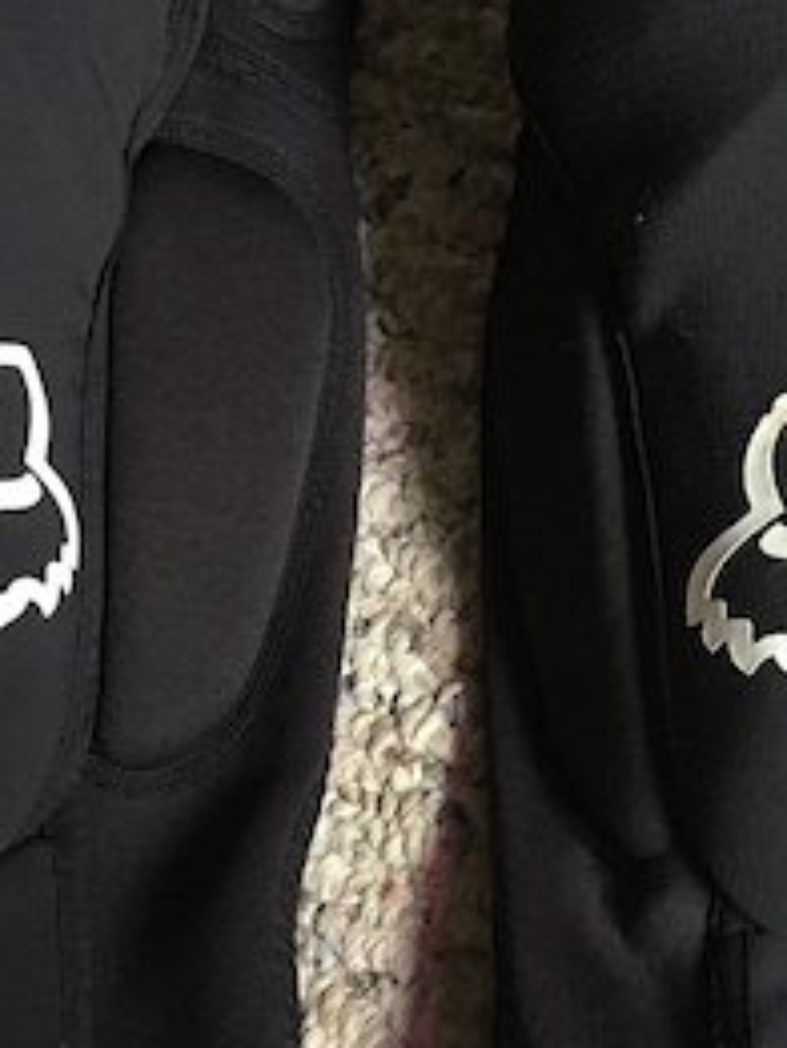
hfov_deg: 16.6
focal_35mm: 89
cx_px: 462
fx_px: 2696
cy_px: 534
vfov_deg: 22.0
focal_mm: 4.15
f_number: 2.2
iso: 125
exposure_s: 1/30
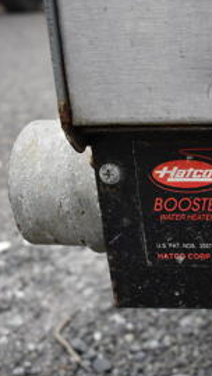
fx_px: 639
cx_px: 367
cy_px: 201
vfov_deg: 32.8
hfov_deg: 16.2
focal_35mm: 64
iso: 200
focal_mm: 18
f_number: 5.6
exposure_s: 1/250
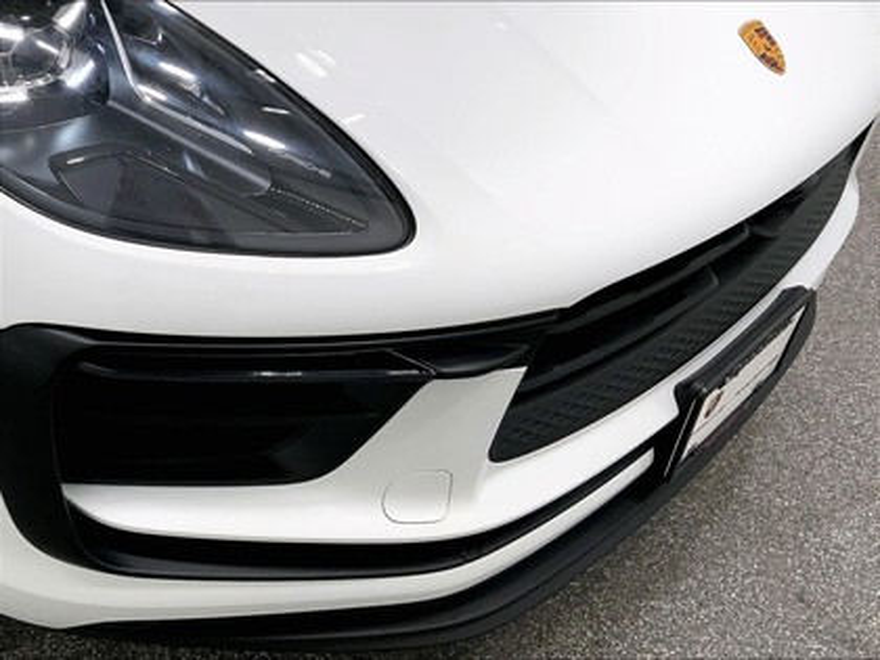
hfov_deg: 61.7
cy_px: 330
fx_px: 737
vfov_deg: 48.2
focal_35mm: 29
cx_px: 440
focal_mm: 3
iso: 16
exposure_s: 1/375
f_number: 1.8
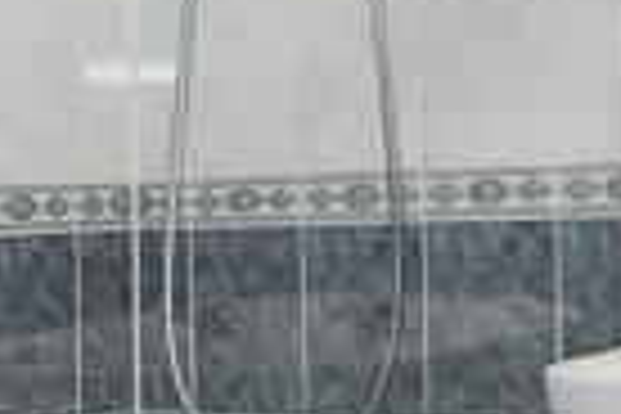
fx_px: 1915
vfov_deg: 12.3
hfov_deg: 18.3
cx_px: 500
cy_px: 209
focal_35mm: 111
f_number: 6.4
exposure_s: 1/30
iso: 320
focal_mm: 10
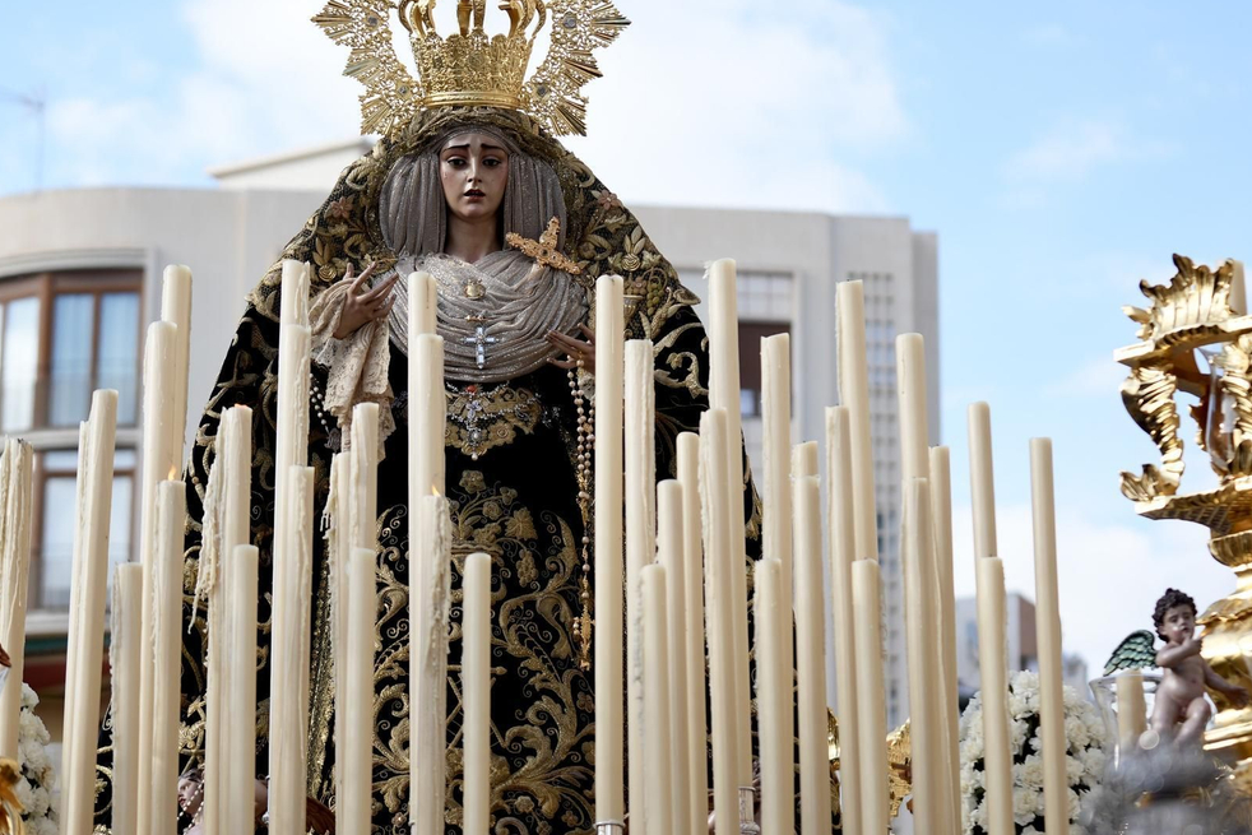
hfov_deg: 17.9
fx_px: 3965
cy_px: 300
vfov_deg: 12.0
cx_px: 486
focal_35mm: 114
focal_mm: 70
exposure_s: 1/1000
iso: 125
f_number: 2.8
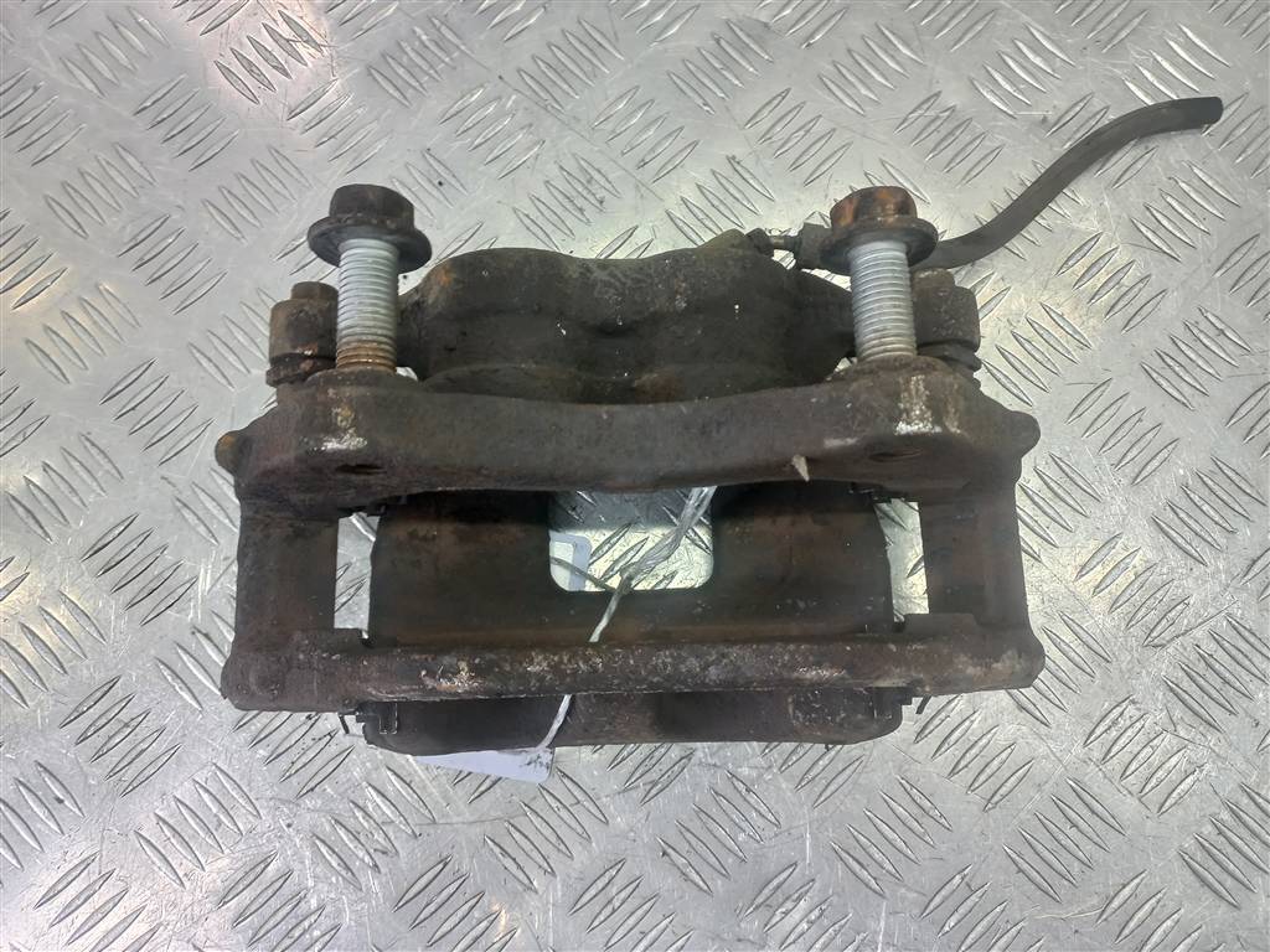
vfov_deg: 54.9
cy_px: 476
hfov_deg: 69.4
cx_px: 635
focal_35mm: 25
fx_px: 917
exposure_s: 1/50
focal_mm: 4.6
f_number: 1.8
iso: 100
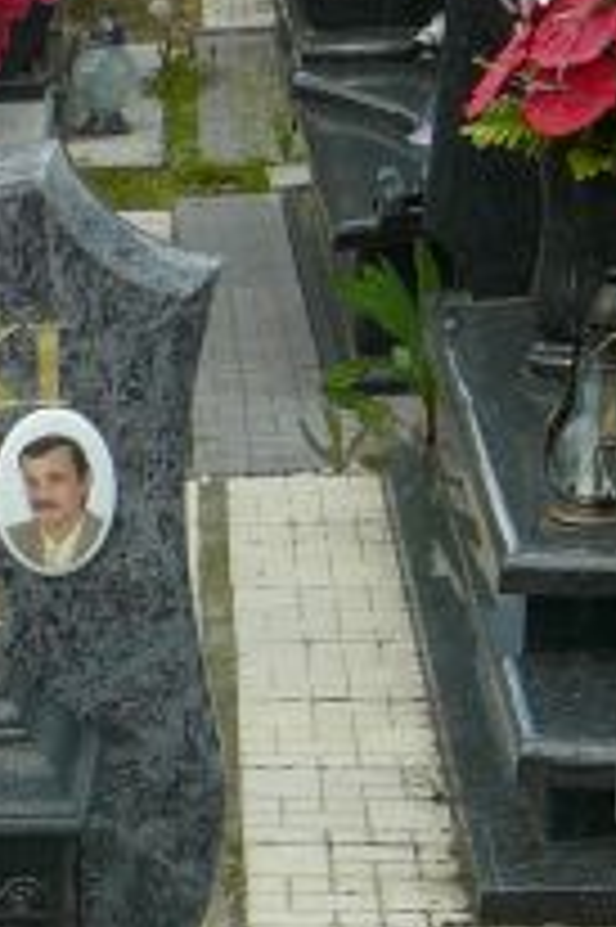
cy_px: 1368
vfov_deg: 16.6
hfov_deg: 11.5
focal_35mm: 113
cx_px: -391
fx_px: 2905
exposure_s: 1/500
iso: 80
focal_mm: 5.2
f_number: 2.8
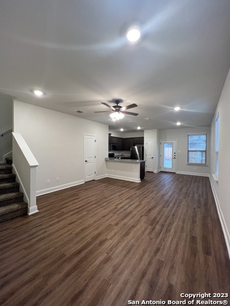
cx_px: 115
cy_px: 153
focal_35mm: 13
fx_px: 115
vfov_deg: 106.2
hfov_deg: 89.9
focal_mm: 1.57
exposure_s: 1/60
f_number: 1.8
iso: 200
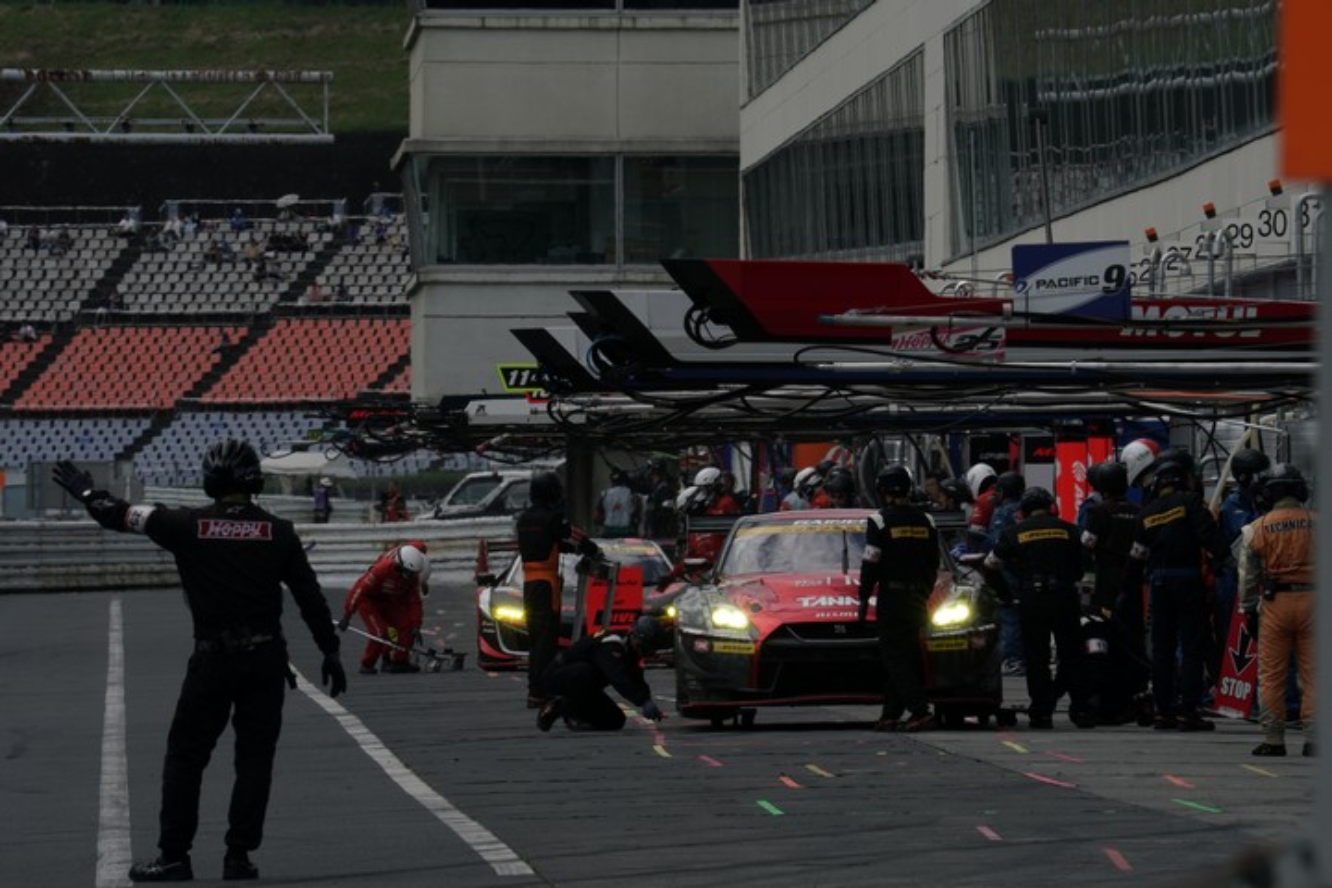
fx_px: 22198
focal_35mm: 600
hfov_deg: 3.4
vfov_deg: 2.3
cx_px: 666
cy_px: 444
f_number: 25
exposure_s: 1/125
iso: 200
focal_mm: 600
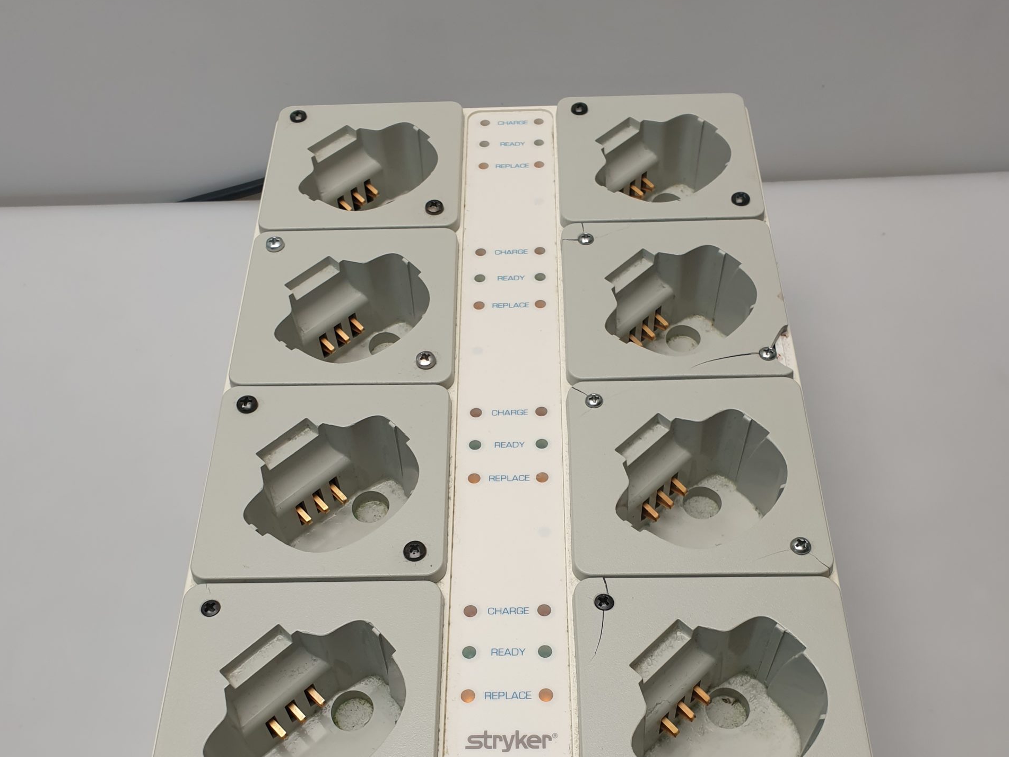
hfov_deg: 52.6
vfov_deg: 39.8
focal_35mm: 35
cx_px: 504
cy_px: 553
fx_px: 1020
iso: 80
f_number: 2.4
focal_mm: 4.3
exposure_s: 1/100
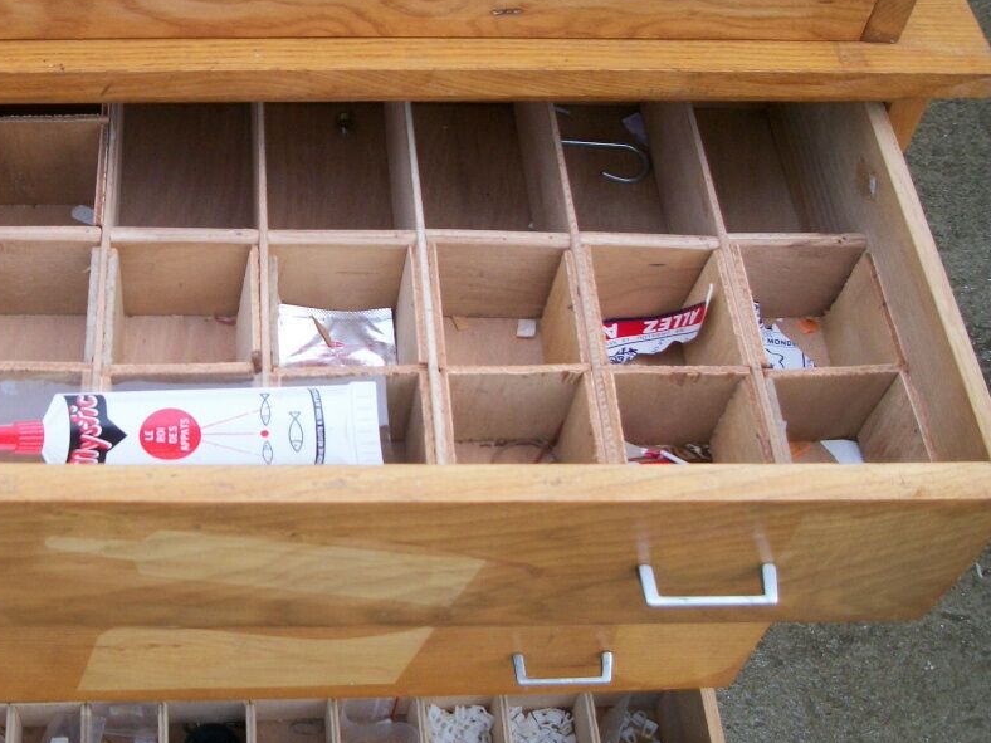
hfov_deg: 35.7
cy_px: 324
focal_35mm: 52
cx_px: 206
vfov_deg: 28.0
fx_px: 1489
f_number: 2.9
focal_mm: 5.7
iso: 80
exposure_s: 1/400
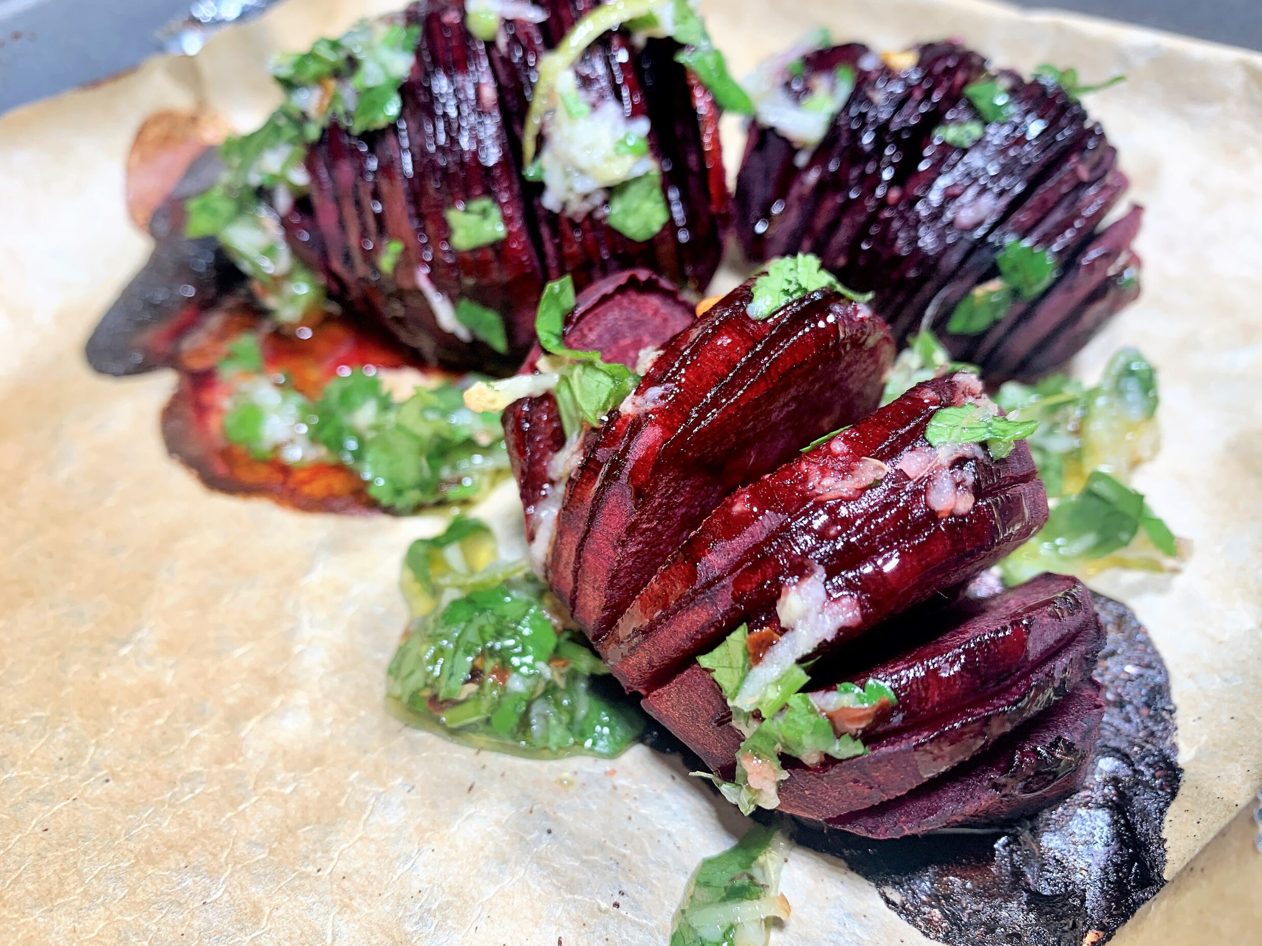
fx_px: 984
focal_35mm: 27
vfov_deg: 51.4
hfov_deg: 65.3
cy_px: 458
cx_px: 630
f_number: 1.8
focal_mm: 4.25
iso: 32
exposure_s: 1/121
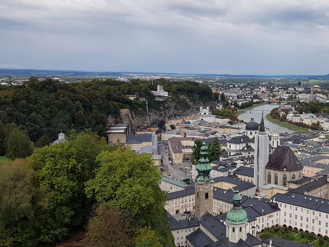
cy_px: 120
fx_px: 399
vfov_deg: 34.4
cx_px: 256
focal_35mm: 42
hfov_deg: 43.0
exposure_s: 1/2128
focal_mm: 4.2
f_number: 1.7
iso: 50
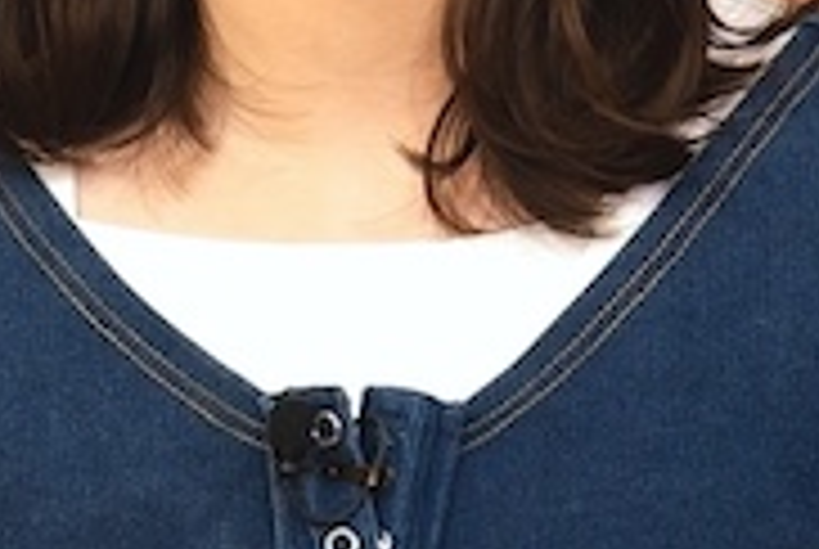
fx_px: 20007
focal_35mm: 878
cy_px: -117
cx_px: 234
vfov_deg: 1.6
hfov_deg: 2.3
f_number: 2.8
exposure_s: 1/320
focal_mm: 200
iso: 800
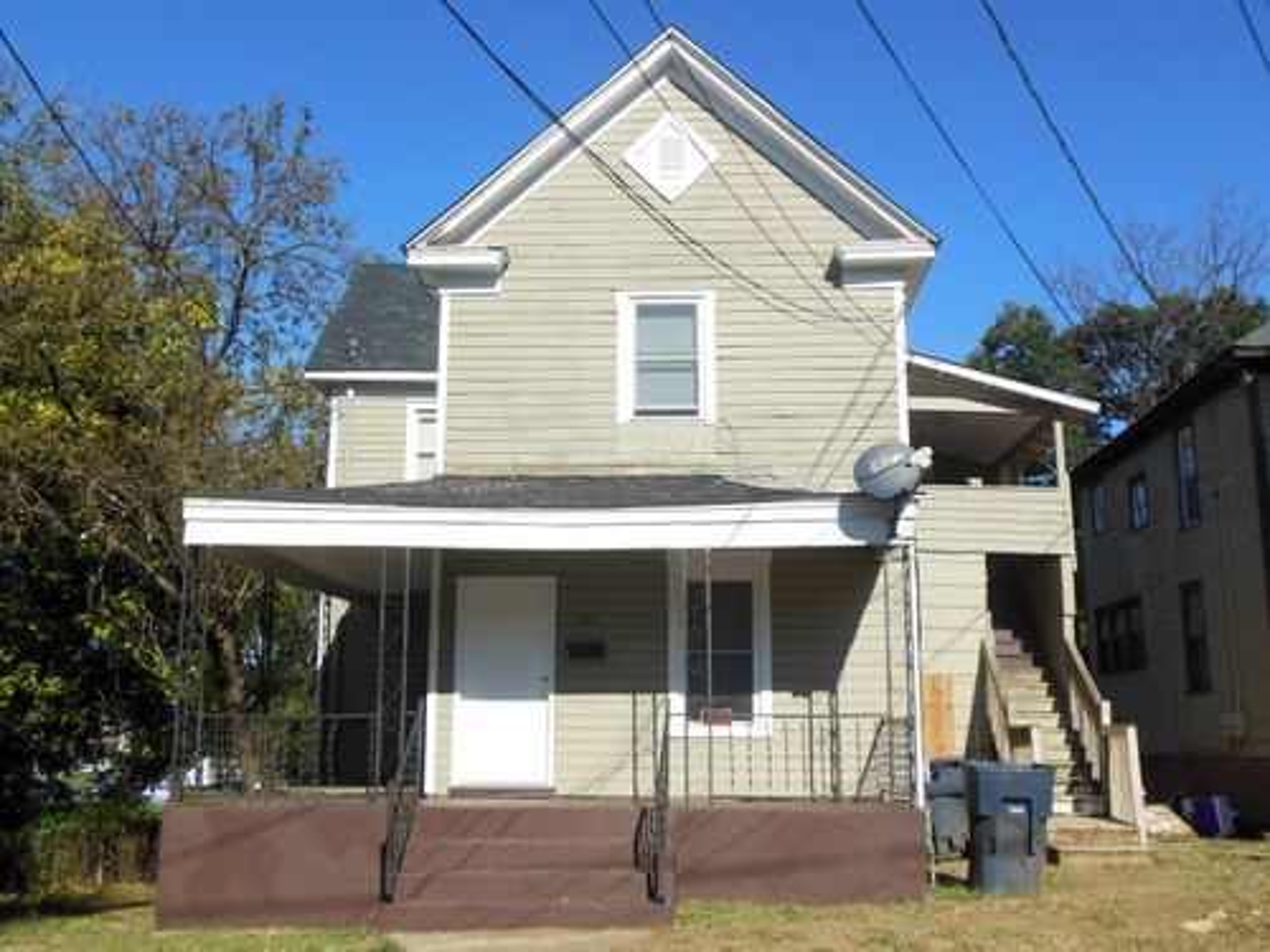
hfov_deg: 69.4
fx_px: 917
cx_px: 635
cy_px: 476
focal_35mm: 25
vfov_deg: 54.9
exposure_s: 1/1500
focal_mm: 4.5
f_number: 3.2
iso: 125
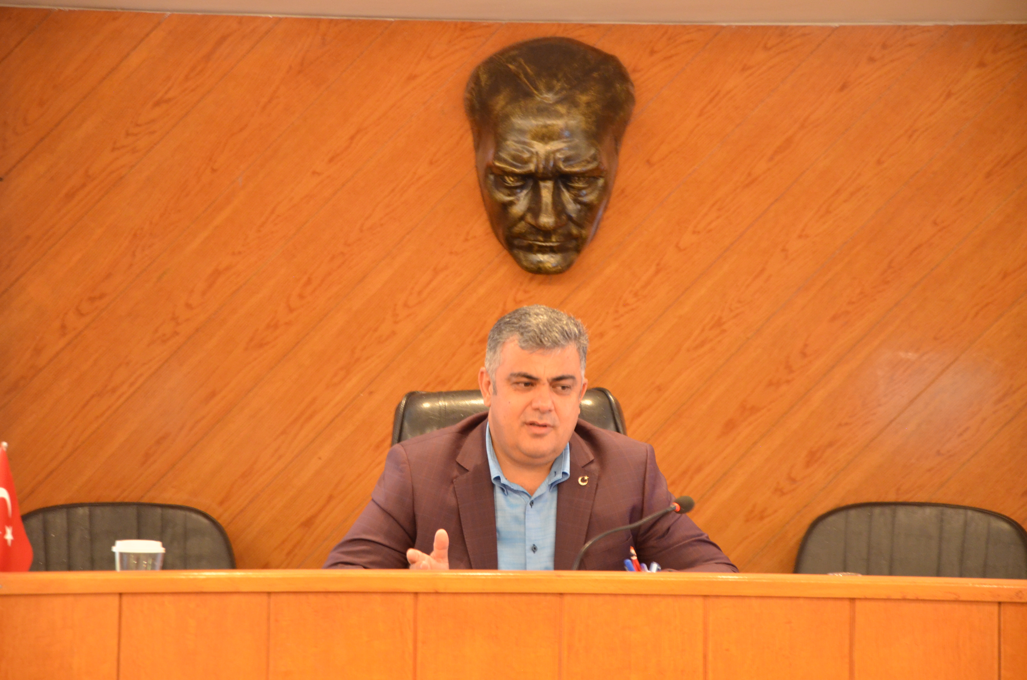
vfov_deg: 9.9
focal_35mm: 138
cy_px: 340
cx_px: 514
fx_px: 3929
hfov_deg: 14.9
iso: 1600
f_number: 5.6
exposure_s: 1/6
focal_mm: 92
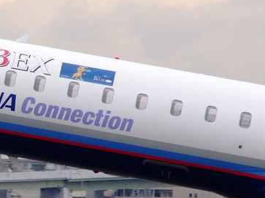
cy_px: 113
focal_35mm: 894
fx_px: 6844
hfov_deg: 2.2
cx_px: -17
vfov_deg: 1.7
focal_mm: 220
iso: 800
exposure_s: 1/2000
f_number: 6.3
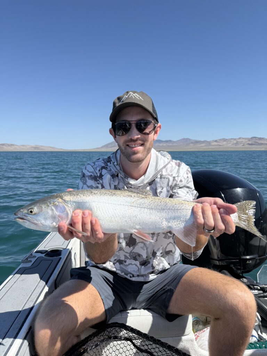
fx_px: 247
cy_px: 178
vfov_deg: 71.6
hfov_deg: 56.8
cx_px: 134
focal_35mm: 24
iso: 80
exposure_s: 1/4975
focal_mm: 6.76
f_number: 1.78
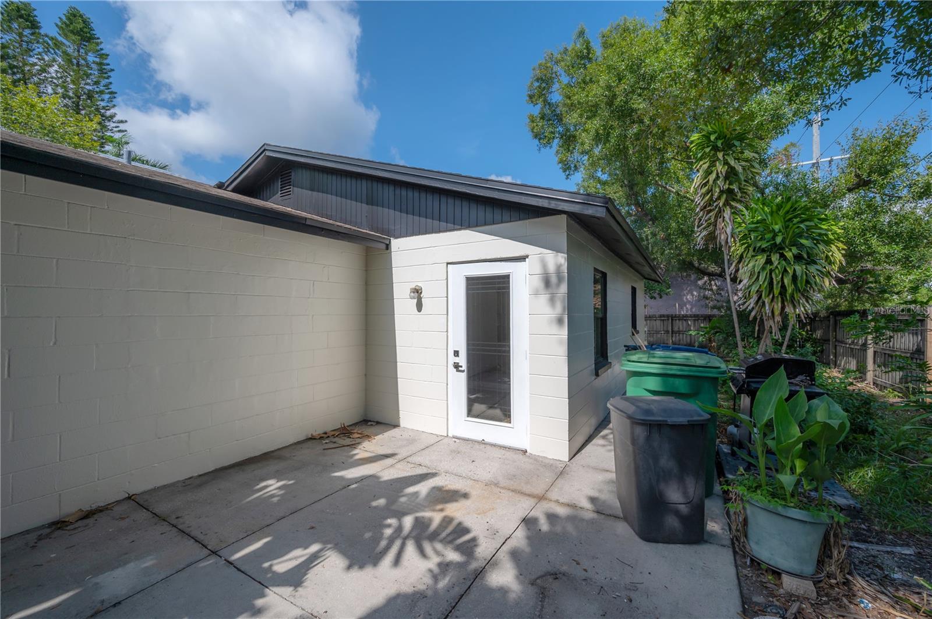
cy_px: 310
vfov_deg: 81.1
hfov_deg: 104.3
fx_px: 362
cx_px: 466
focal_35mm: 14
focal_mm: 14
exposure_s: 1/800
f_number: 10
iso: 320
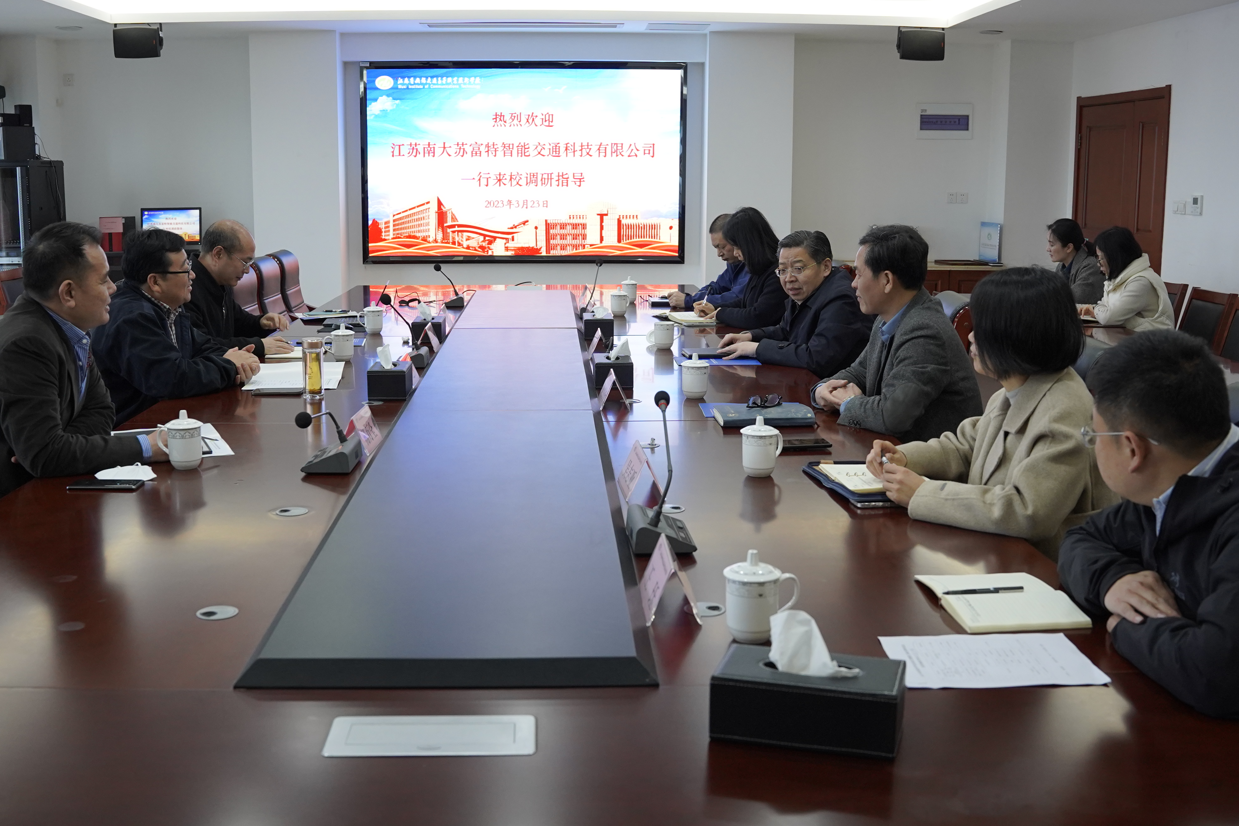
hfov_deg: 53.1
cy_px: 413
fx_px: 1239
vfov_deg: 36.9
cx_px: 620
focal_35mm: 36
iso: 1600
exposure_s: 1/160
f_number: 4
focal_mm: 24
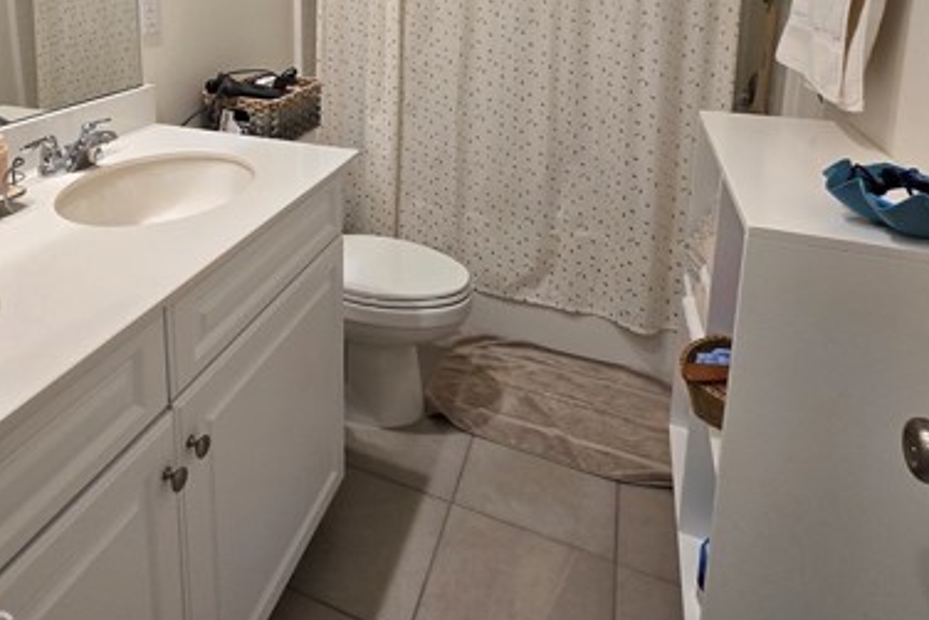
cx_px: 294
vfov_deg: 49.8
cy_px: 77
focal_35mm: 23
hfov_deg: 73.3
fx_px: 594
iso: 80
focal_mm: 2.2
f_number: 2.2
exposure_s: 1/60
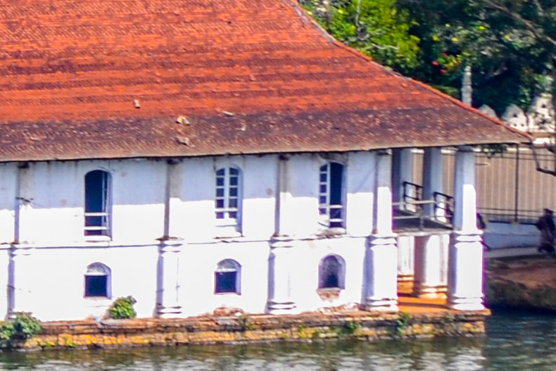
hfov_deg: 2.6
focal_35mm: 805
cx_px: -502
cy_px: 113
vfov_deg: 1.7
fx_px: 12434
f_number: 7.1
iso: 100
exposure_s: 1/200
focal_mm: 92
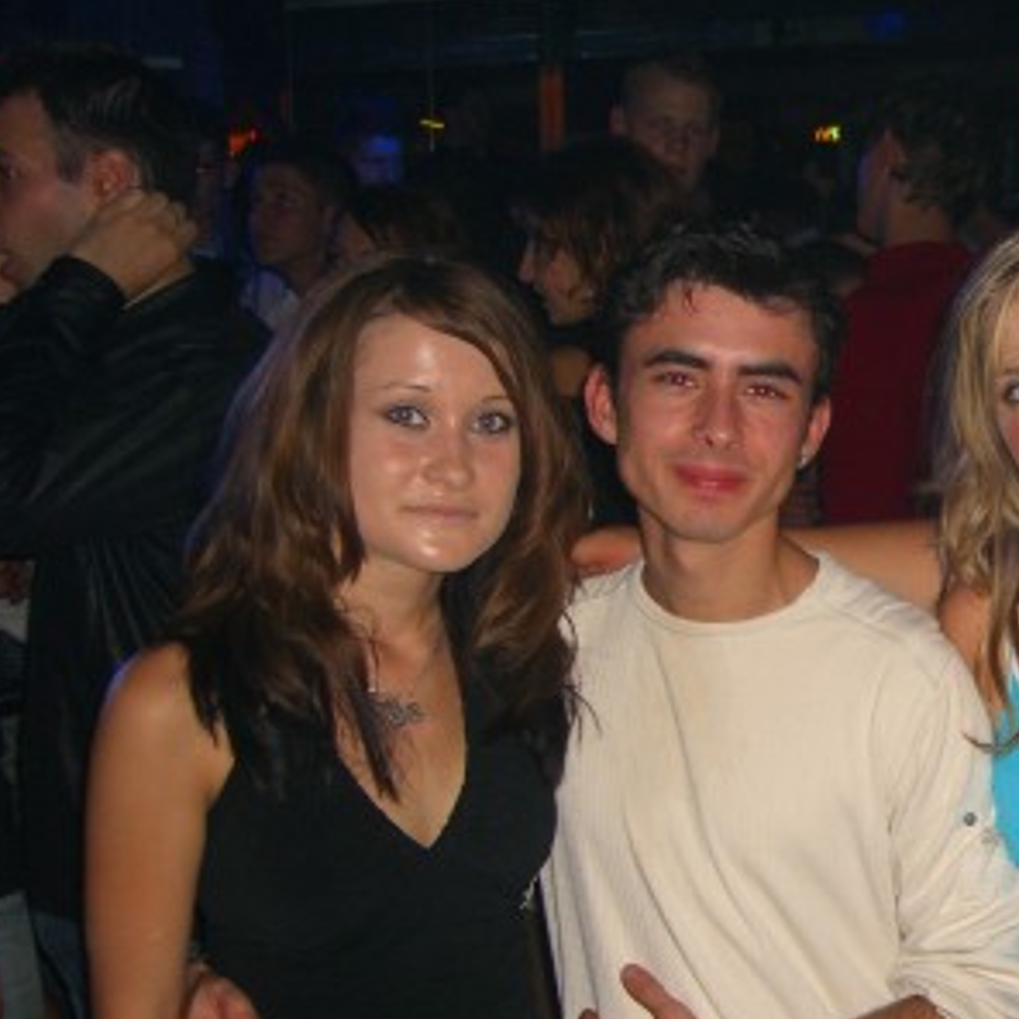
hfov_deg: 24.4
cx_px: 981
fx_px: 2265
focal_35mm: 68
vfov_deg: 25.3
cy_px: 651
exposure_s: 1/60
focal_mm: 7.9
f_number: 2.8
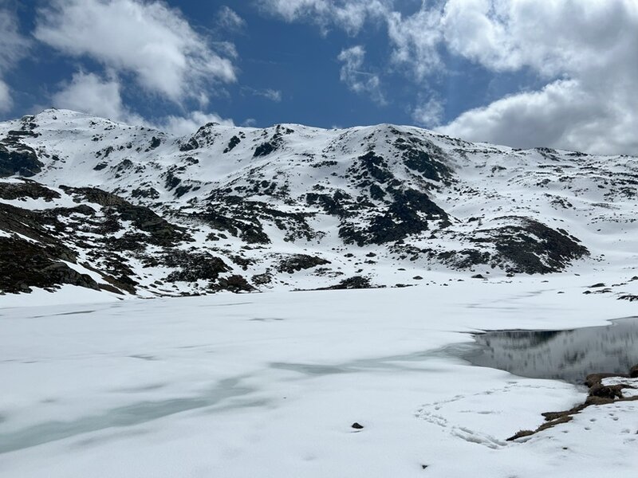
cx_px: 319
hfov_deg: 67.3
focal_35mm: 26
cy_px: 239
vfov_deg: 53.1
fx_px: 479
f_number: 1.5
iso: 32
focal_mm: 5.7
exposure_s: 1/23256
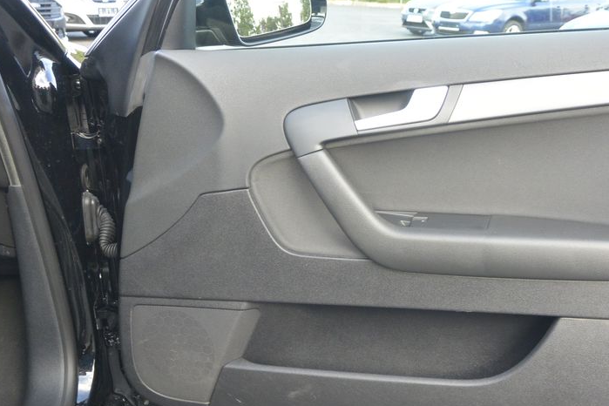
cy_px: 267
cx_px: 379
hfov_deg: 47.0
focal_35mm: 41
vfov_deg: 32.4
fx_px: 694
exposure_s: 1/80
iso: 400
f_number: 3.5
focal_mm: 10.7
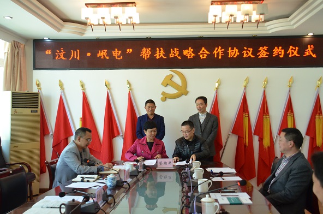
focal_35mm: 39
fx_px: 349
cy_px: 107
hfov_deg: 49.6
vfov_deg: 34.1
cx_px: 162
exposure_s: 1/100
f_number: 5
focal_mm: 26
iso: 1600
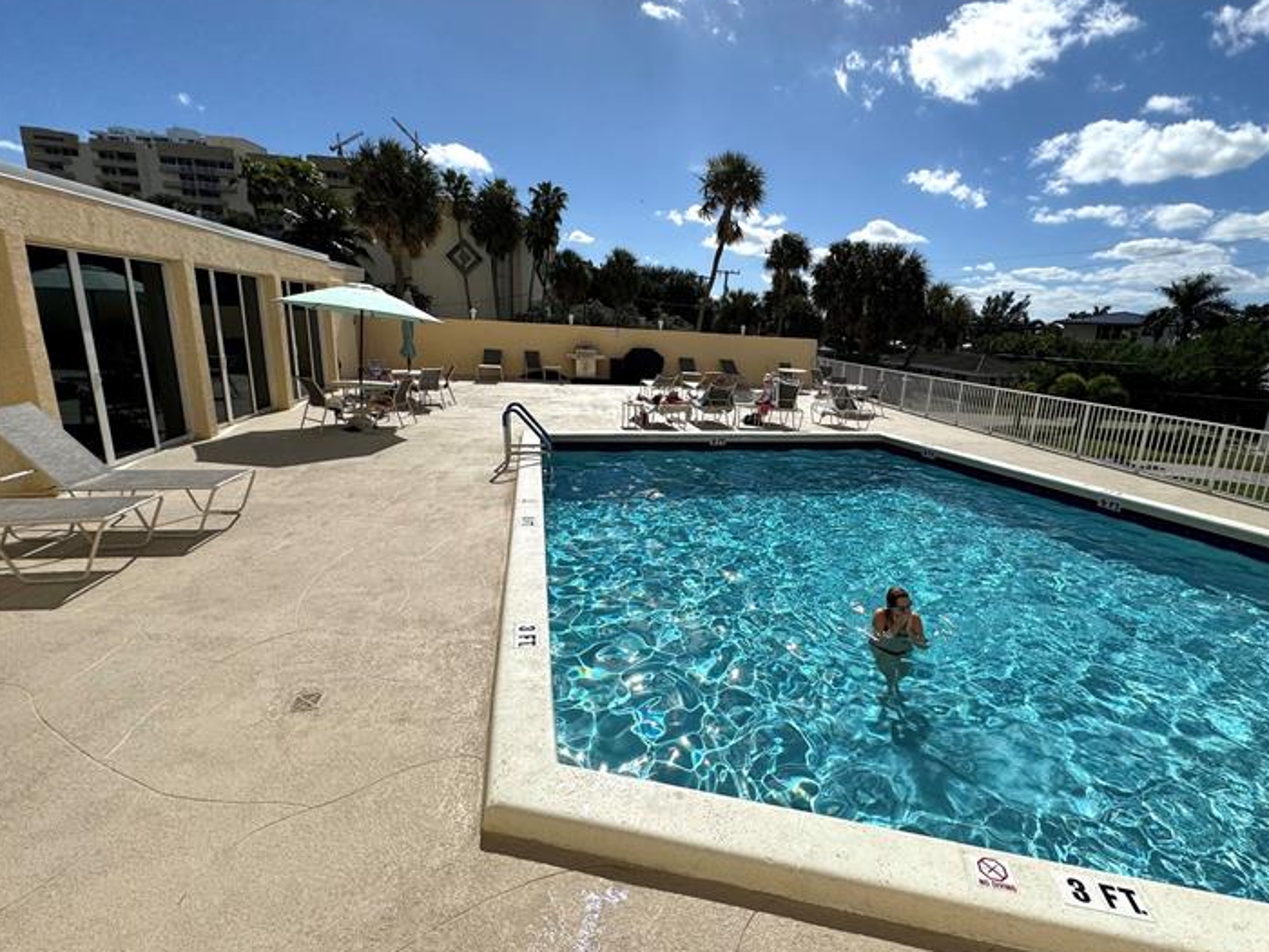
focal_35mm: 16
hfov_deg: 94.0
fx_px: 587
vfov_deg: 78.1
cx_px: 716
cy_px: 462
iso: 32
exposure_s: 1/3906
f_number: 2.2
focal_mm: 2.22
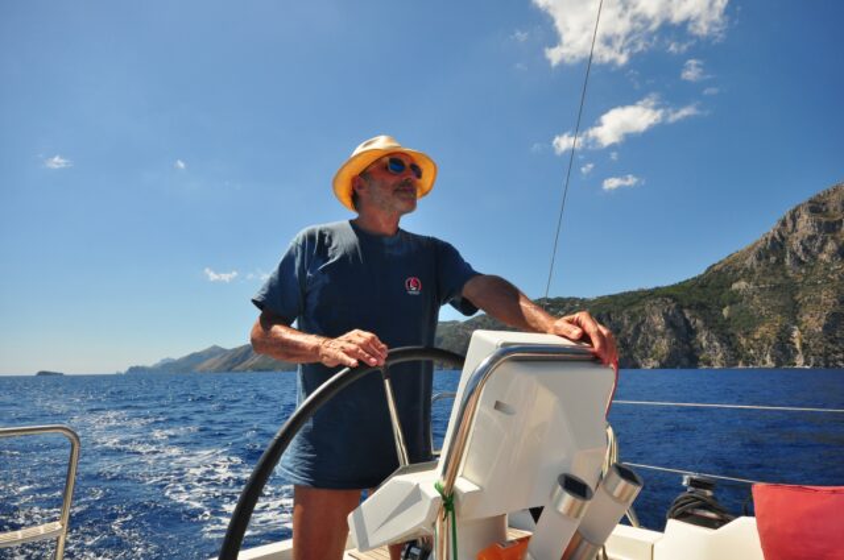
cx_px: 422
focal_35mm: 21
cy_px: 280
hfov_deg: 81.3
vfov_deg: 59.4
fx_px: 492
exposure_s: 1/400
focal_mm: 14
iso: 200
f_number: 10
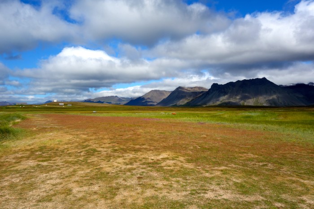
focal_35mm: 28
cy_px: 104
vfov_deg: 46.4
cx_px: 157
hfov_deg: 65.5
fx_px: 244
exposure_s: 1/800
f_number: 6.3
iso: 125
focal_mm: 10.4
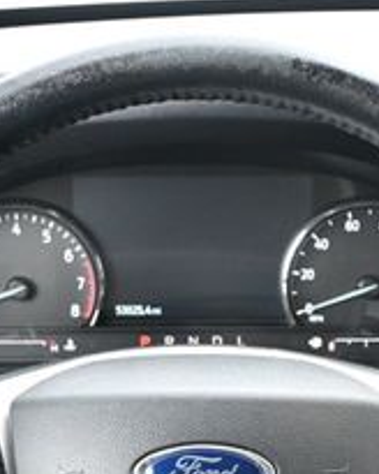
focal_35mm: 114
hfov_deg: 13.5
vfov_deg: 16.6
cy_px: 451
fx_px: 1598
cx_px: 203
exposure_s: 1/125
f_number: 4.5
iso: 2000
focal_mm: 26
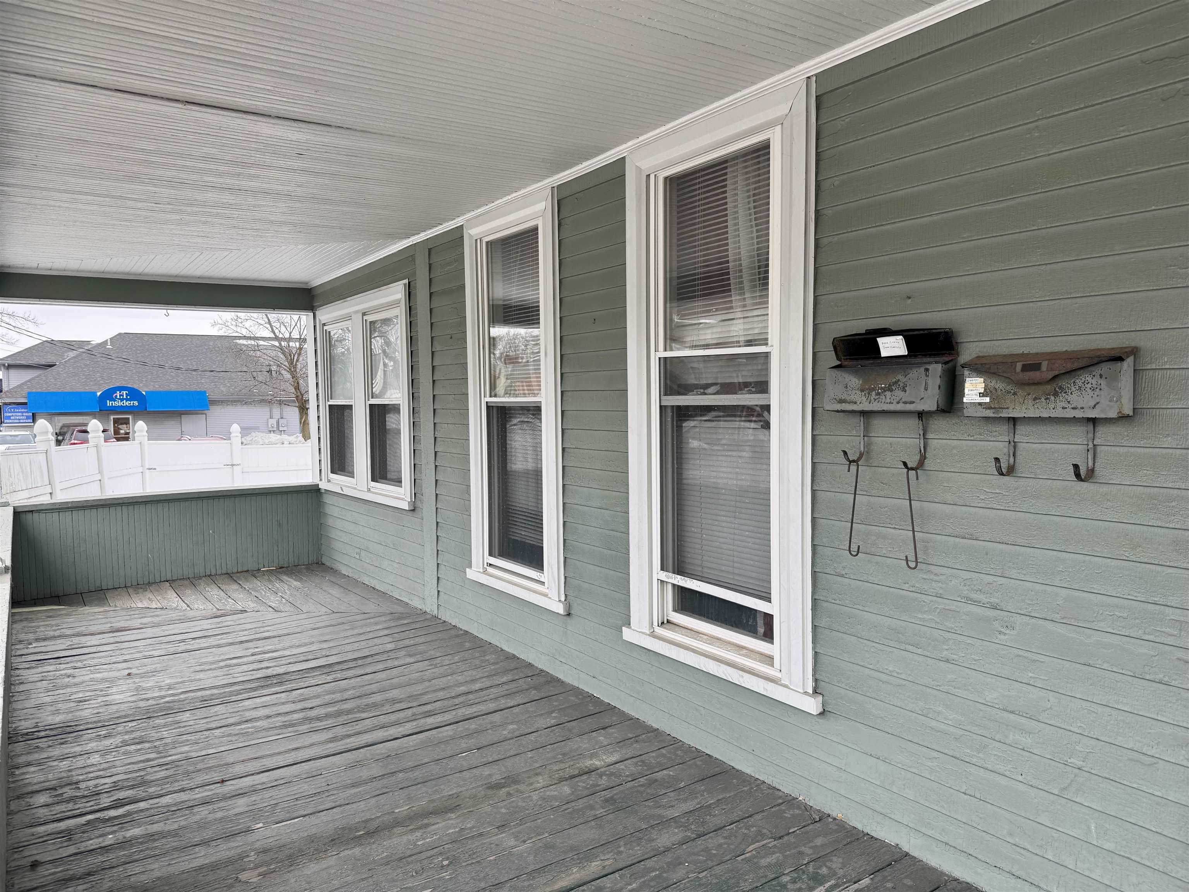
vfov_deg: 56.8
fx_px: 824
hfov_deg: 71.6
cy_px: 446
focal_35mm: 24
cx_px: 594
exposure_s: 1/276
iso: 80
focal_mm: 6.76
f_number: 1.78
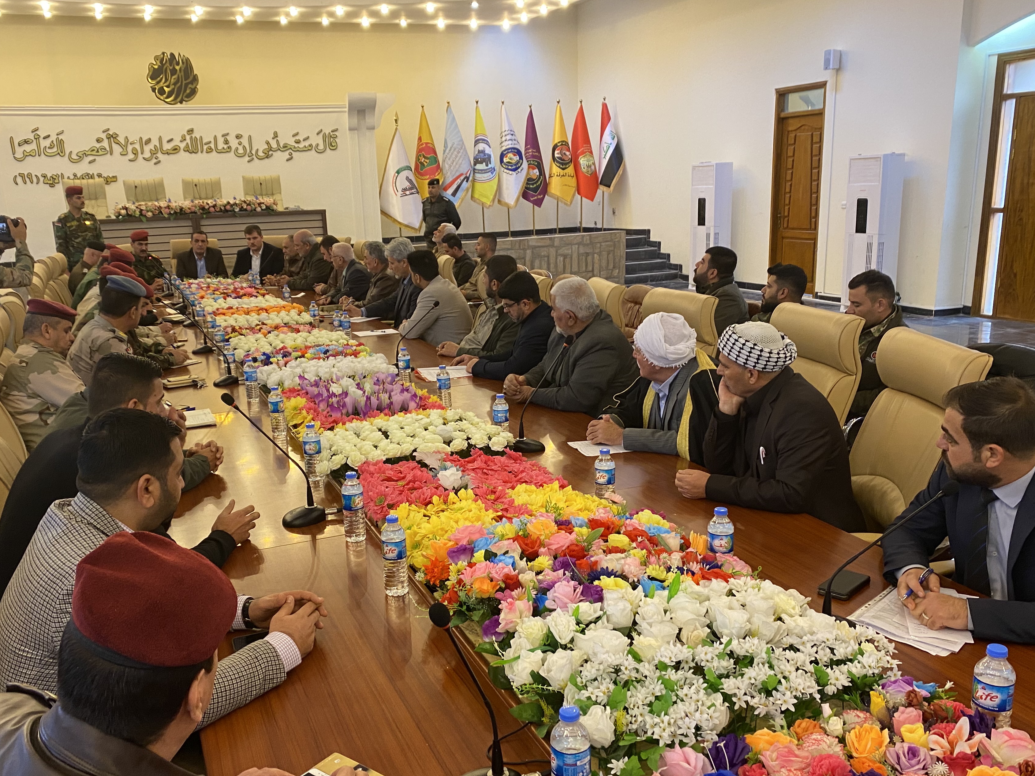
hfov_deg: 58.3
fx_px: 927
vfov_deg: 45.3
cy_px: 435
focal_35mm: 31
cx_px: 492
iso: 100
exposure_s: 1/51
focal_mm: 4.25
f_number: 1.8
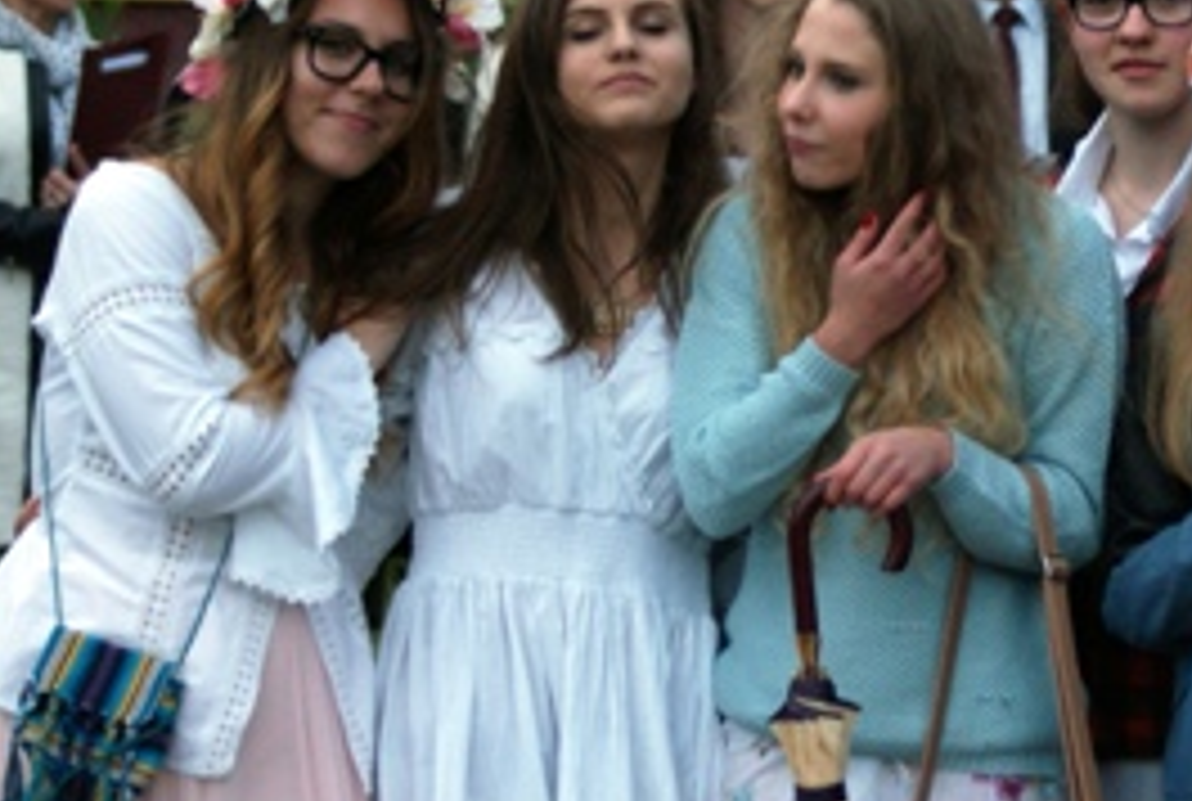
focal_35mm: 271
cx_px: 1129
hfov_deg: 7.6
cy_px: 490
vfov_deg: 5.1
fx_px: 9000
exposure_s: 1/125
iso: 400
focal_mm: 75
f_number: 4.5
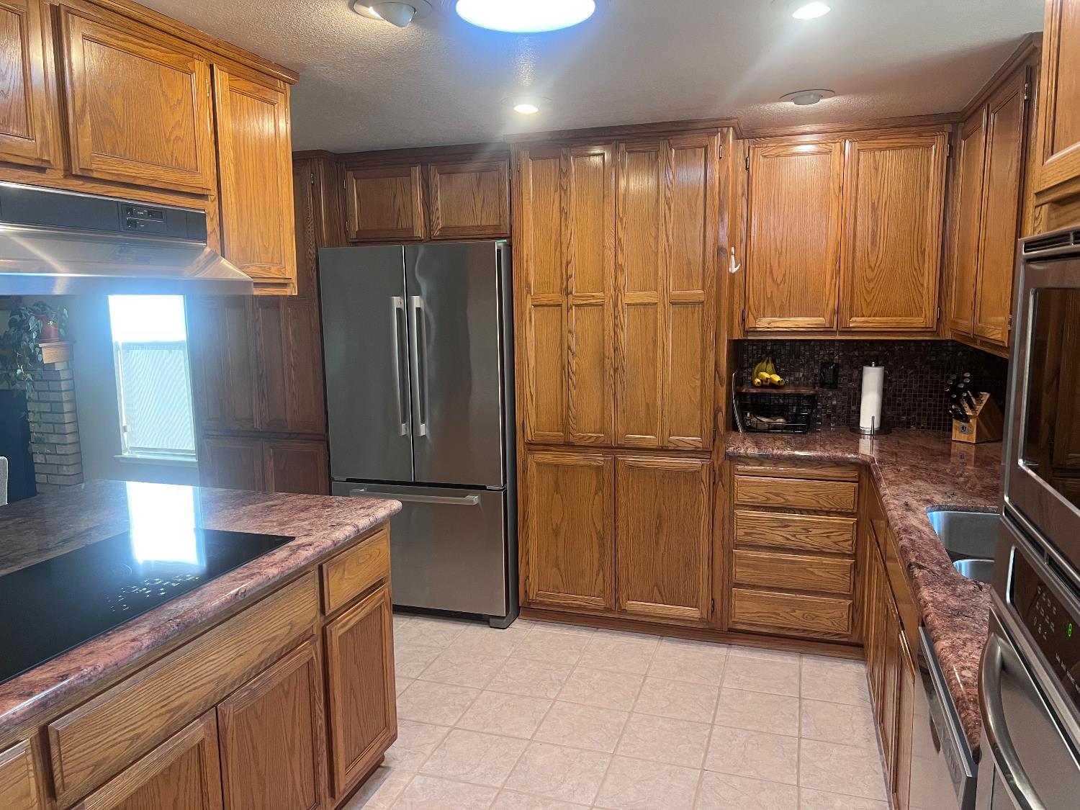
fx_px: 811
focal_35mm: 26
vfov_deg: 53.1
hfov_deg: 67.3
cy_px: 405
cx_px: 540
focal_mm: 5.7
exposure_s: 1/60
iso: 160
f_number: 1.5
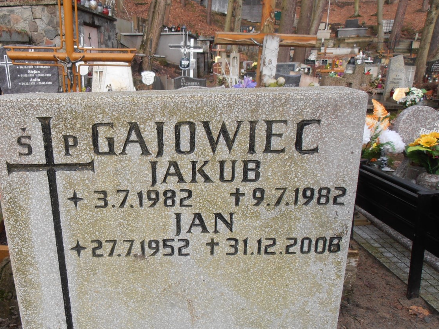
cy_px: 189
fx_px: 393
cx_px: 169
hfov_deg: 57.7
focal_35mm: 31
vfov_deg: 45.3
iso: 80
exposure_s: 1/160
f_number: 3
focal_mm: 4.2
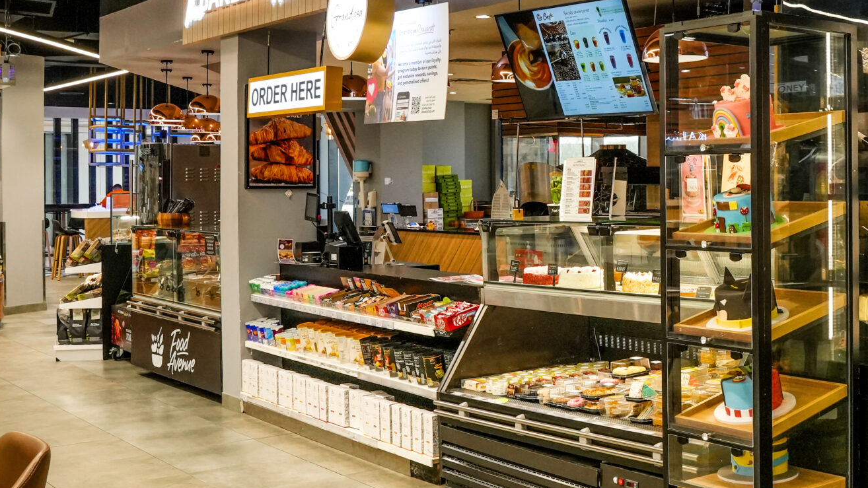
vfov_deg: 24.4
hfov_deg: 38.9
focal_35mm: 49
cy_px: 182
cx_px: 797
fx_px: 1128
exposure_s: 1/160
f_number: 7.1
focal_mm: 24
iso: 2000
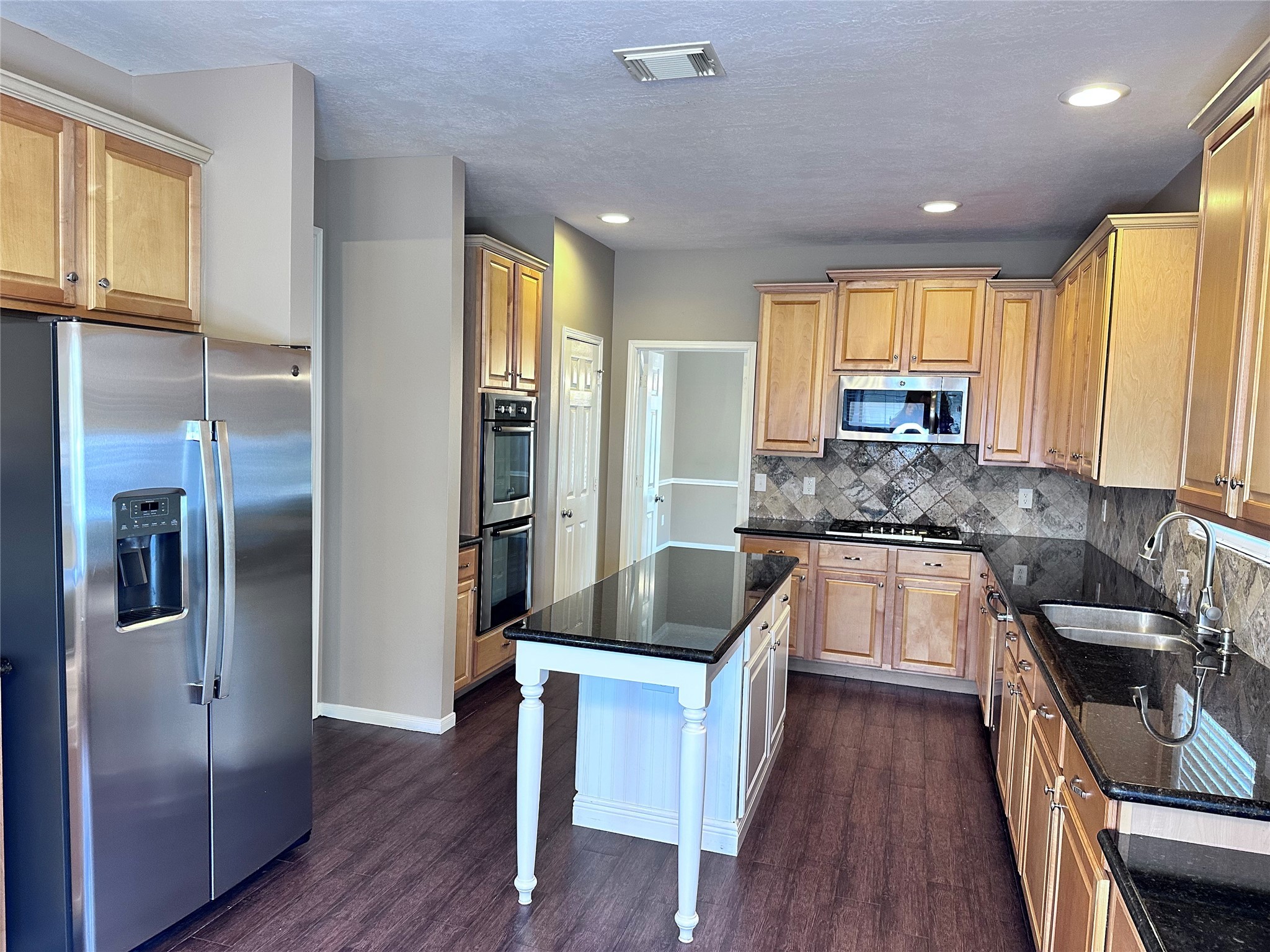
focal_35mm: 24
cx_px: 635
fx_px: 881
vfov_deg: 56.8
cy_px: 476
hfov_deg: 71.6
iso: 250
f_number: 1.78
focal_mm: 6.86
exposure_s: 1/60
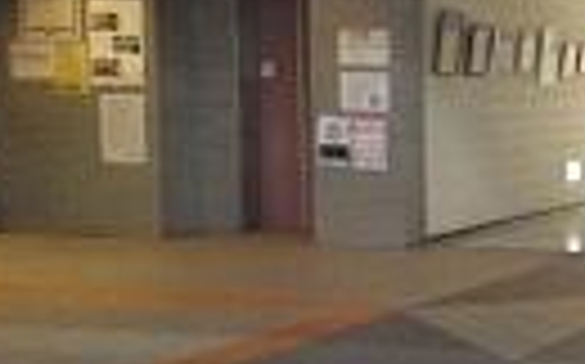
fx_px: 1434
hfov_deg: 20.9
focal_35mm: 90
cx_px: 774
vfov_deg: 14.5
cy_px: 231
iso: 500
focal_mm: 4
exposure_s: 1/45
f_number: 3.1
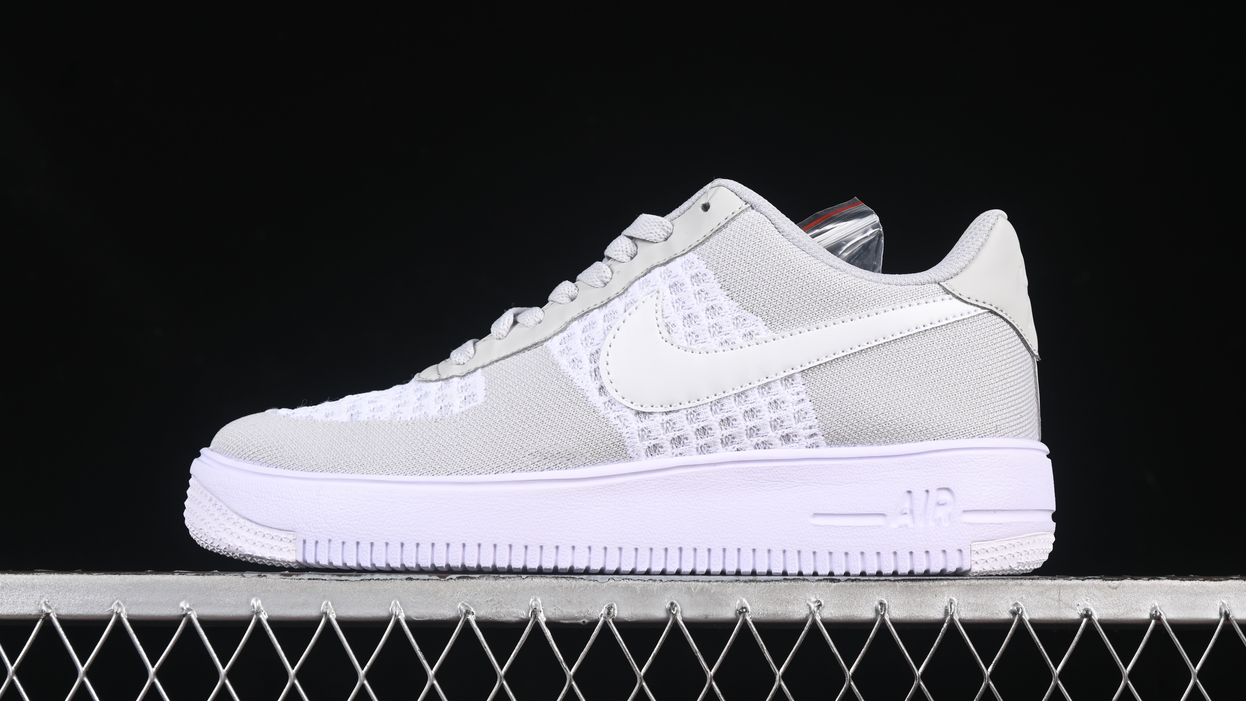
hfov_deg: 26.9
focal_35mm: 79
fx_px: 2610
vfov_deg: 15.3
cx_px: 624
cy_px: 313
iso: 160
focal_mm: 50
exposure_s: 1/80
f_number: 7.1
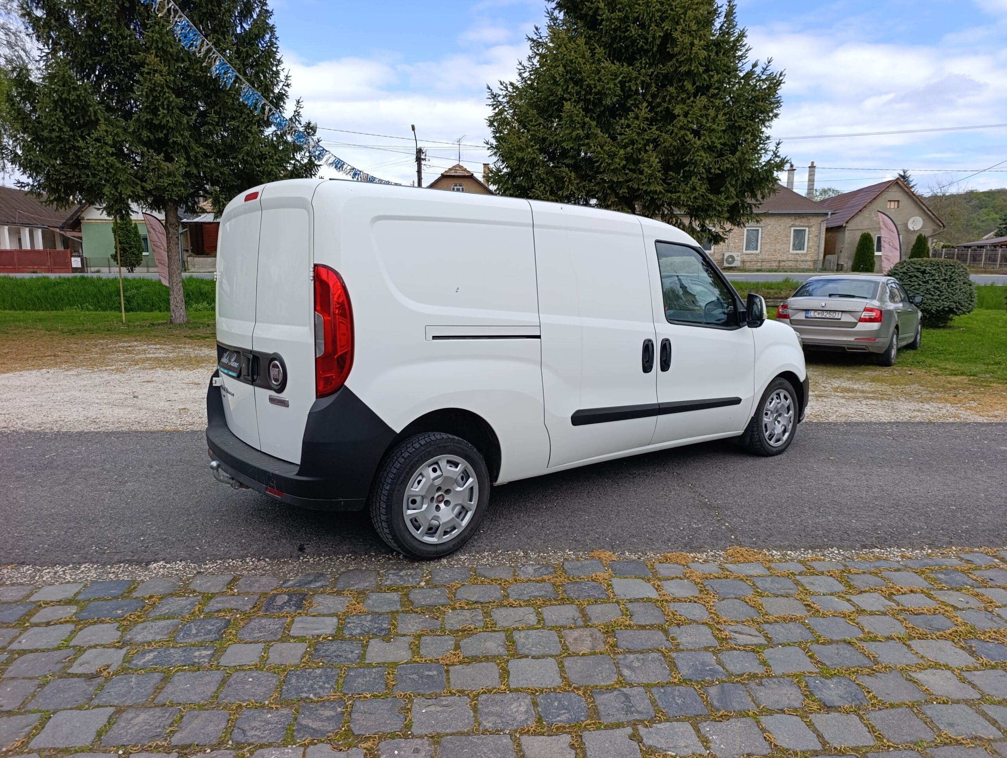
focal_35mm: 23
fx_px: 670
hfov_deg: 73.8
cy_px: 379
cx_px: 504
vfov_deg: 59.0
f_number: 1.6
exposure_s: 1/472
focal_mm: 6.14
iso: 50
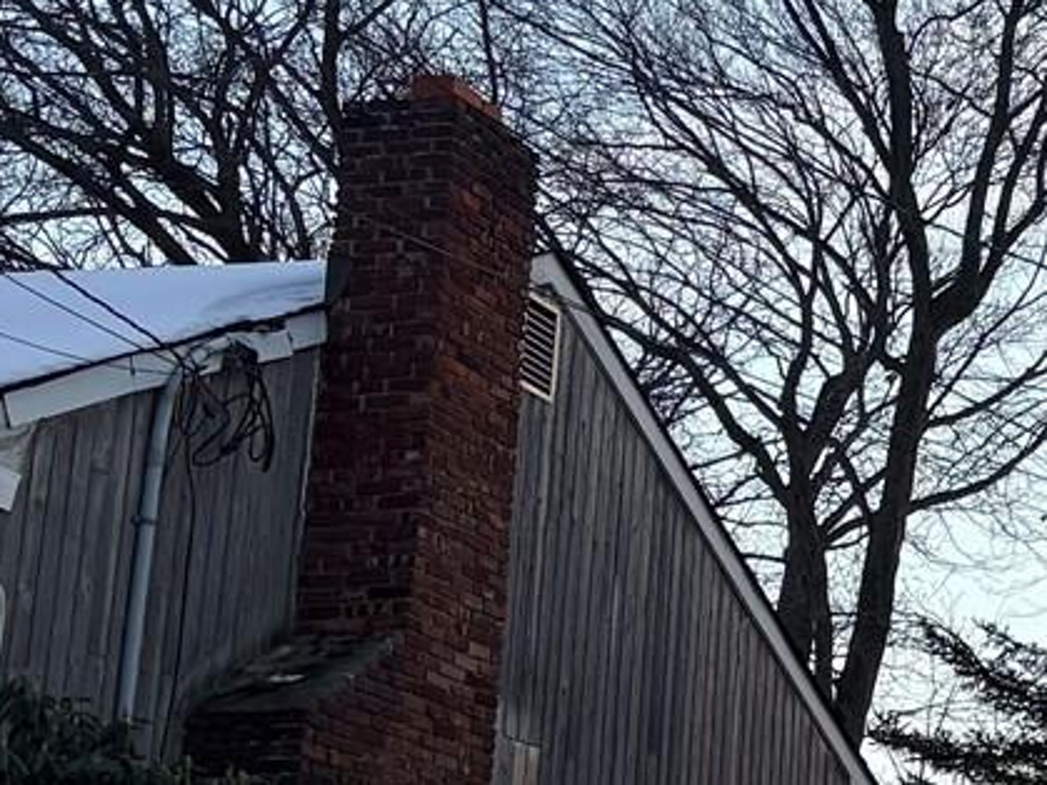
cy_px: 395
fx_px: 3840
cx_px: 2349
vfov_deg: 11.7
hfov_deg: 12.7
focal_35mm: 127
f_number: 1.6
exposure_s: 1/123
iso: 32
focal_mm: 5.96
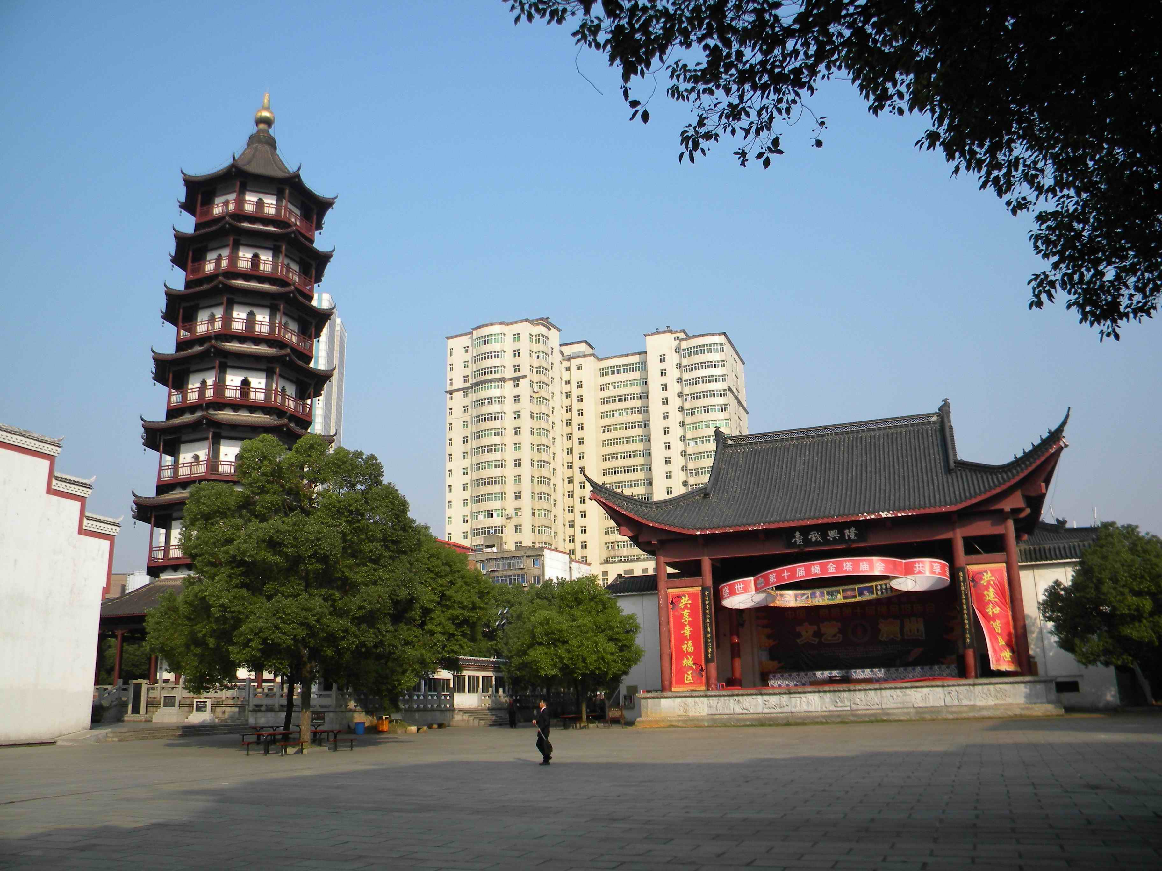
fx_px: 940
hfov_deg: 63.4
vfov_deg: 49.7
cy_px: 436
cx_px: 581
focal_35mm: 28
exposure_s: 1/813
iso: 80
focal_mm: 5
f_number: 3.5
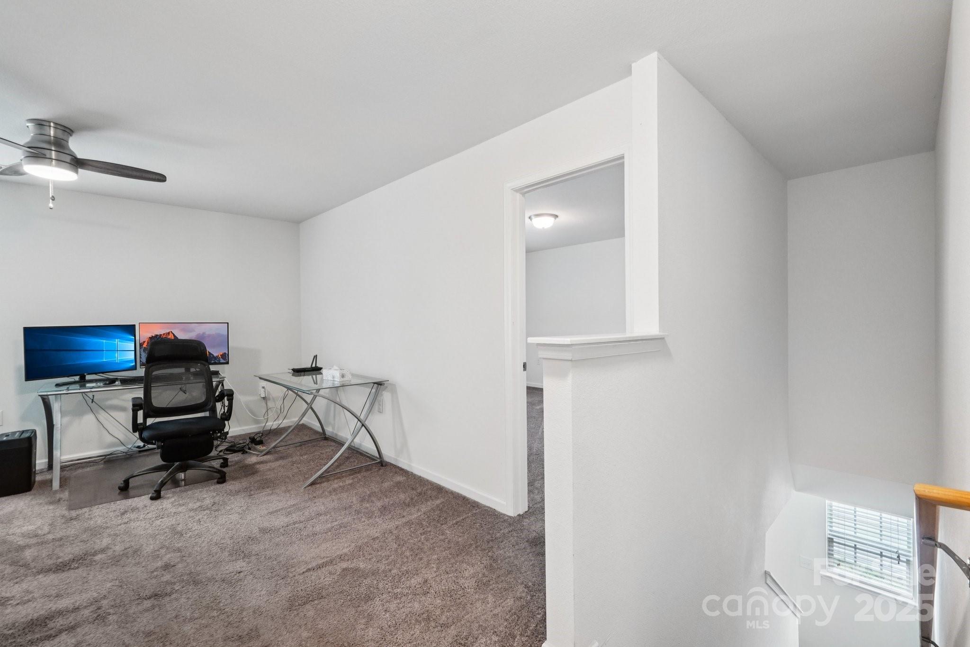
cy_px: 324
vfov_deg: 77.3
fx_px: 404
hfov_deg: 100.4
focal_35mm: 15
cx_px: 485
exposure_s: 1/10
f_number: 8
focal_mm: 10
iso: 400
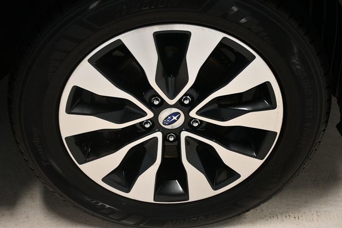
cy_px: 114
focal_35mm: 67
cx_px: 171
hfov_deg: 30.1
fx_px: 636
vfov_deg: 20.3
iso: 2200
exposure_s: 1/125
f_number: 4.5
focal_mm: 45
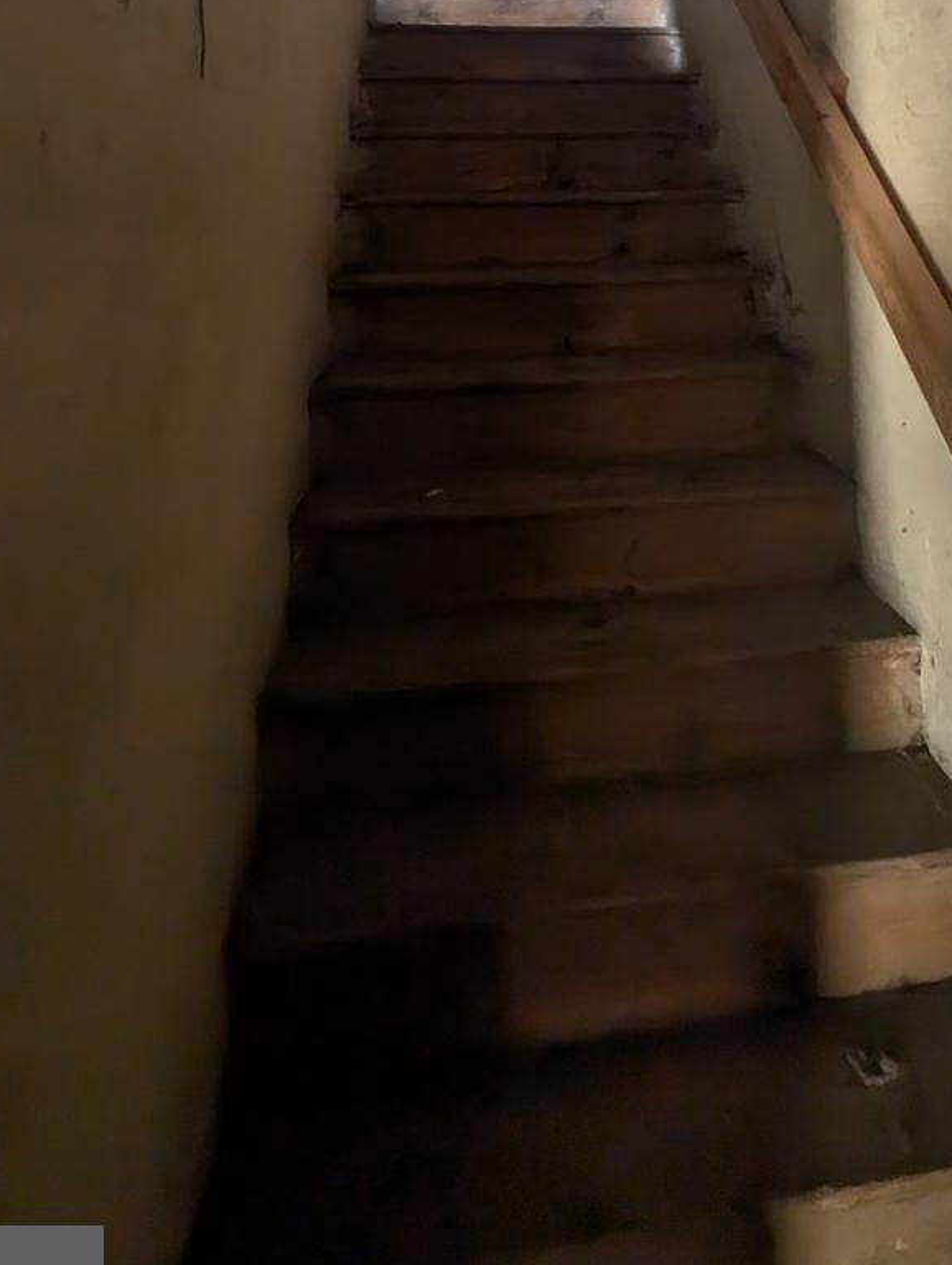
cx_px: 644
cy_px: 96
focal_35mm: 26
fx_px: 951
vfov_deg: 56.6
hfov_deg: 52.0
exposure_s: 1/29.8
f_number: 2.2
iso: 846
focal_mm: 1.95
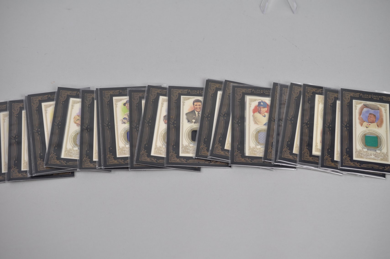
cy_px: 130
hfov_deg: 33.4
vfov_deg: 22.6
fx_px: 649
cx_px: 195
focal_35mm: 60
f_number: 4
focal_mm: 40
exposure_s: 1/60
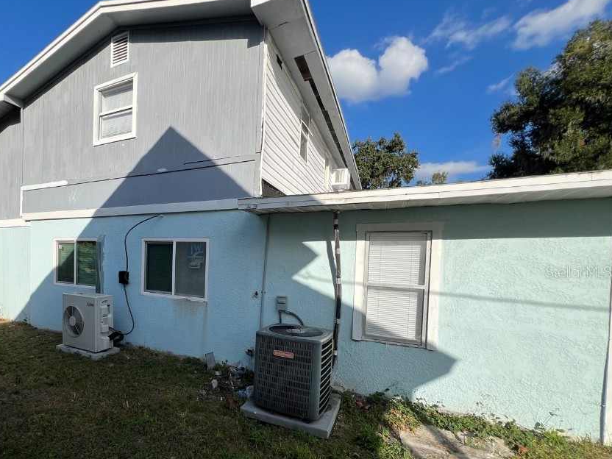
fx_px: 283
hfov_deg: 93.0
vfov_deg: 77.4
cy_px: 271
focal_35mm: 16
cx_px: 238
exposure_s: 1/1263
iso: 32
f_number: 1.8
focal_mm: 1.57
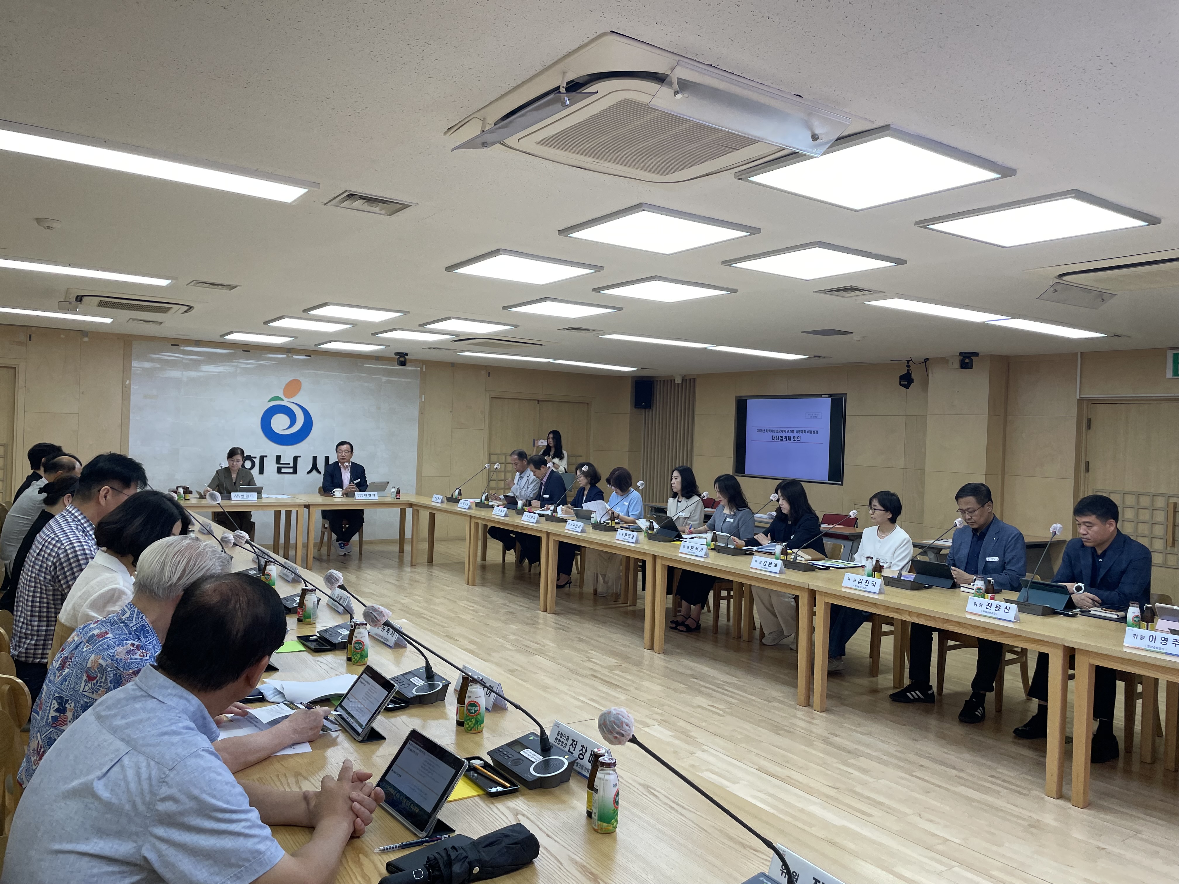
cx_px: 590
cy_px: 442
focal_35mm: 26
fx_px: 886
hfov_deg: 67.3
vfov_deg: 53.1
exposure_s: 1/120
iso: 50
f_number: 1.6
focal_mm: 4.2
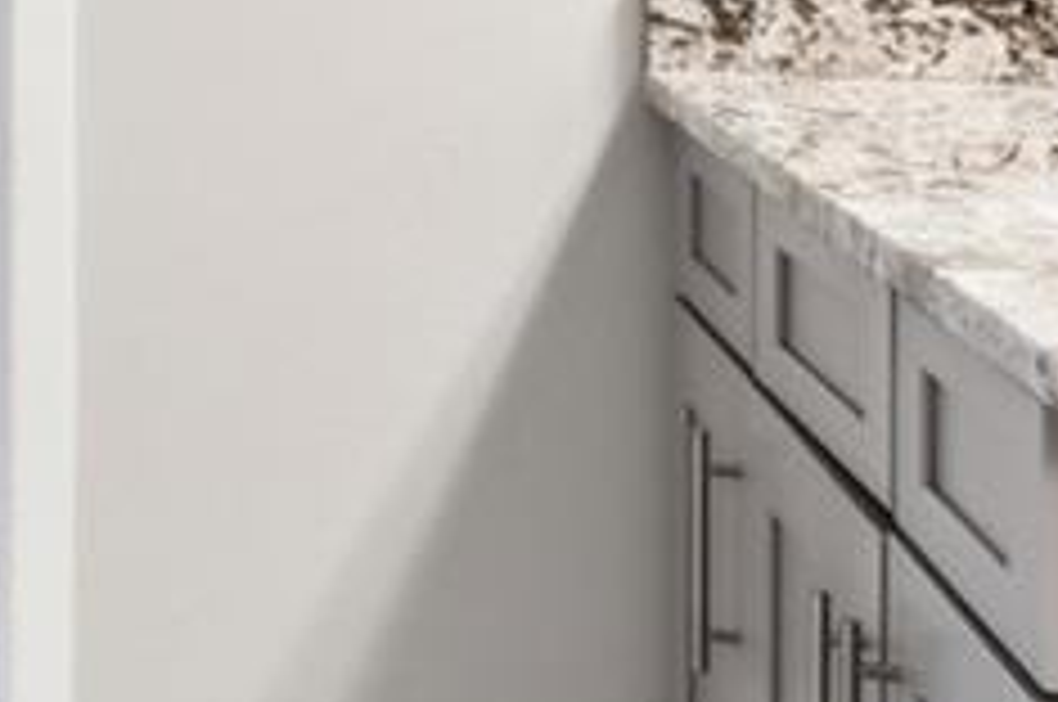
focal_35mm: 109
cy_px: -216
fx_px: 3199
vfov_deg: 12.2
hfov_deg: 14.7
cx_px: -1198
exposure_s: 1/15
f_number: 8
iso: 400
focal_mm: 16
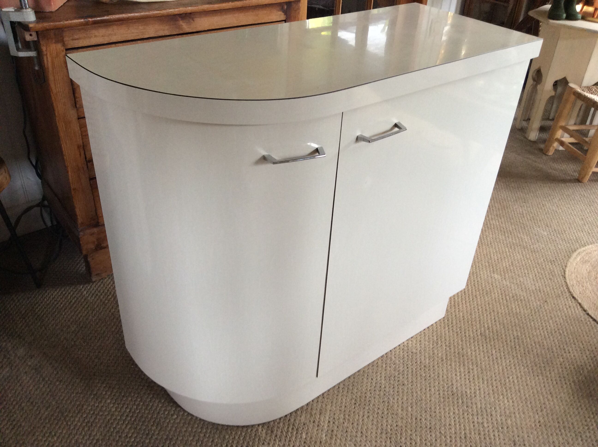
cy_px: 224
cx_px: 299
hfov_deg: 56.9
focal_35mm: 32
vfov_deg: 44.1
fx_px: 552
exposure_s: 1/25
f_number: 2.4
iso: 100
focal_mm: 3.3
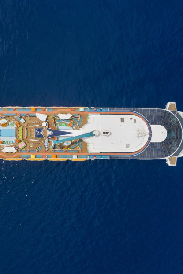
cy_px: 130
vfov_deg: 43.6
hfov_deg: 28.5
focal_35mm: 45
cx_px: 13
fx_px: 343
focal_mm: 10.26
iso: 100
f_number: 7.1
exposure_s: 1/500
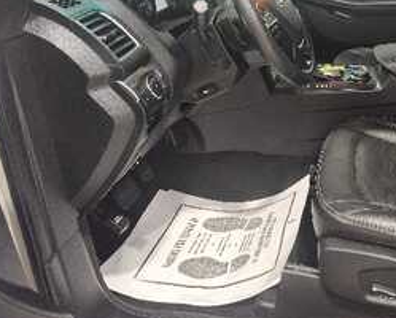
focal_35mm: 36
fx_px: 423
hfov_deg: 48.1
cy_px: 97
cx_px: 301
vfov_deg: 40.5
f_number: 1.8
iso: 397
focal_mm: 5.56
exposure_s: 1/120
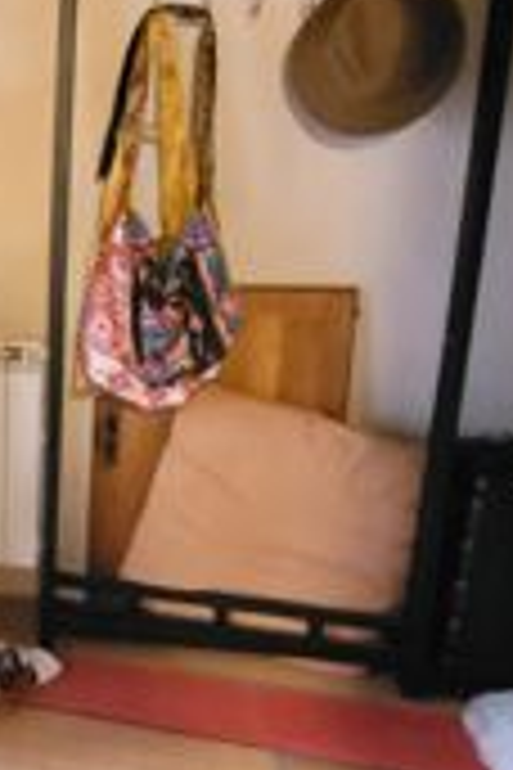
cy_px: 374
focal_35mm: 42
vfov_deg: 46.4
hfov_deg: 27.1
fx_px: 898
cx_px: -142
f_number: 2.2
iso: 2500
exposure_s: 1/17
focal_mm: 1.74
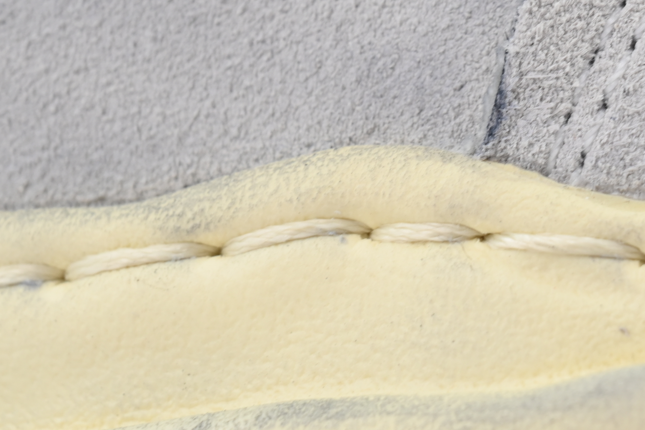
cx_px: 612
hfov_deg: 6.2
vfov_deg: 4.2
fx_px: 5894
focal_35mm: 329
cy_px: 11
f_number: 11
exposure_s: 1/100
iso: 400
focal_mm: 120
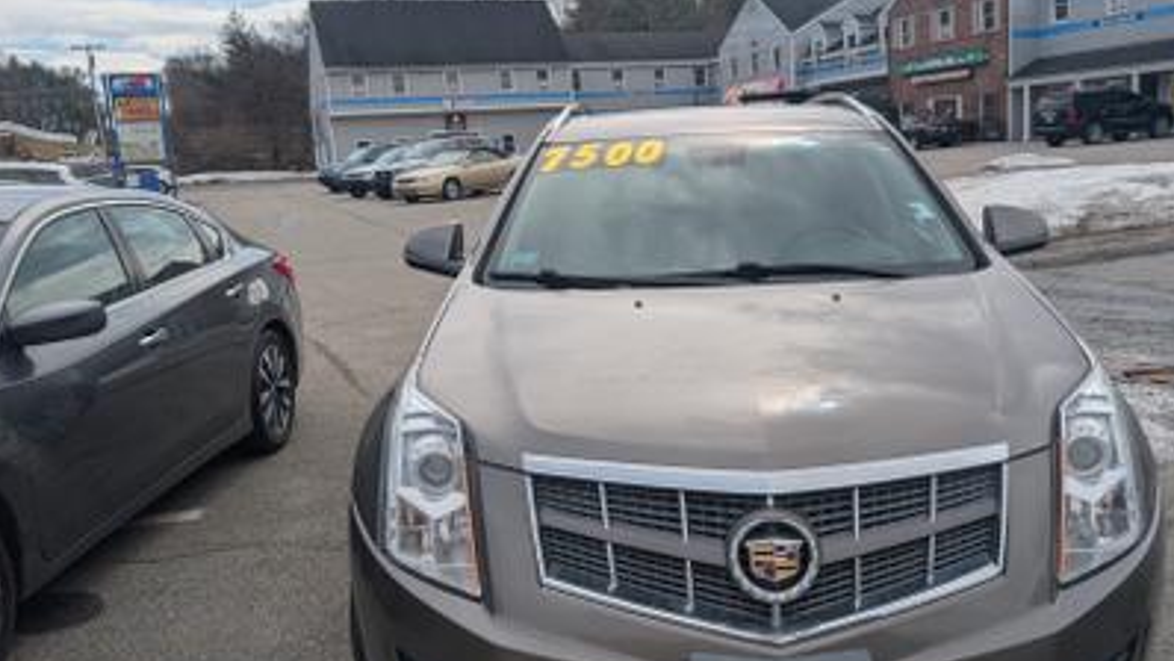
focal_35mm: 33
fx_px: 1027
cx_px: 664
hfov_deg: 59.3
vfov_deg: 35.6
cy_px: 360
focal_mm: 6.9
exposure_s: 1/1346
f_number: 1.68
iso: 24
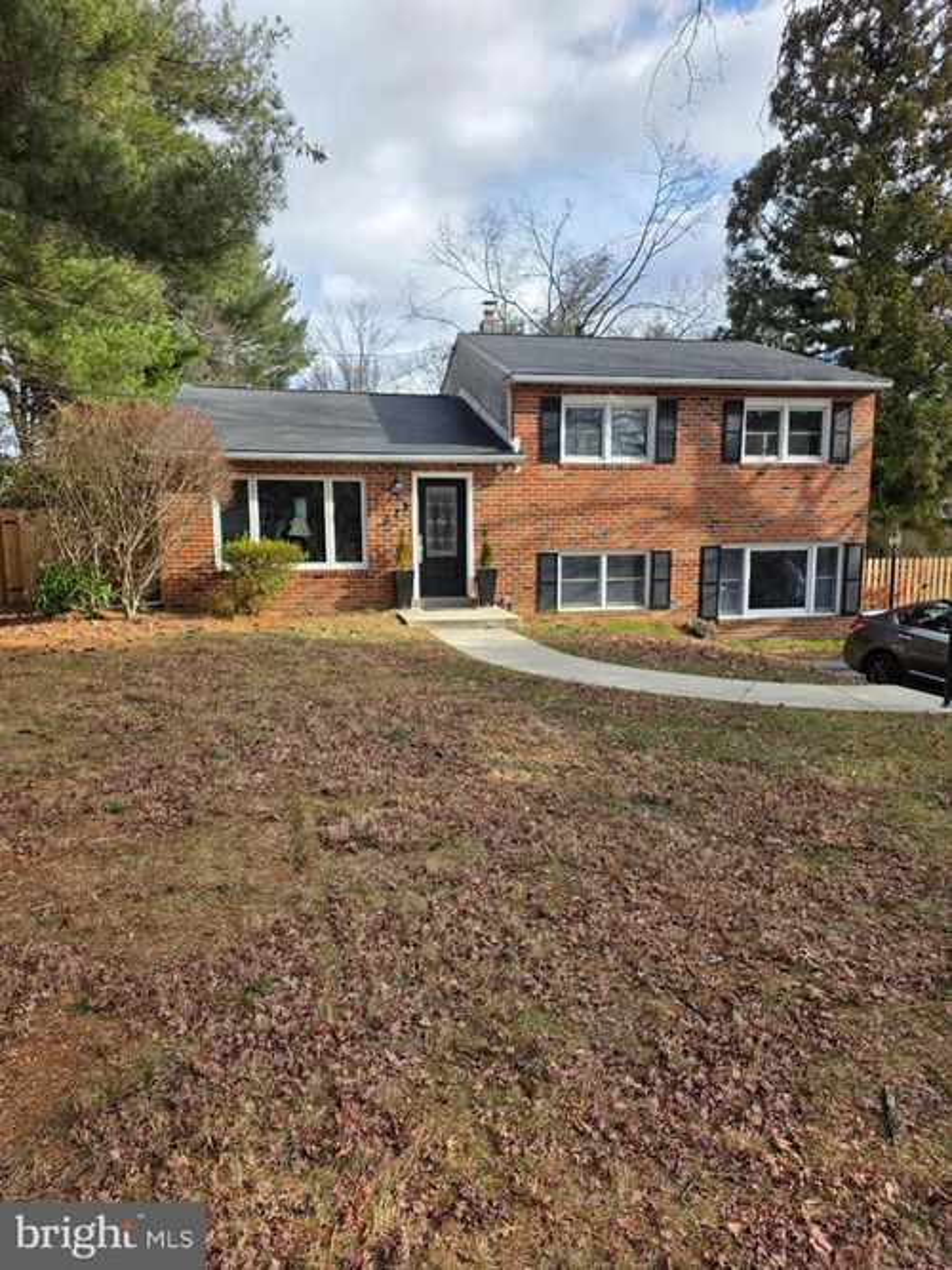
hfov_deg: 58.9
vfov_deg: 73.9
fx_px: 844
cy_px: 635
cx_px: 476
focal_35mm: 23
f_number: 1.7
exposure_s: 1/2701
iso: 80
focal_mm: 6.25
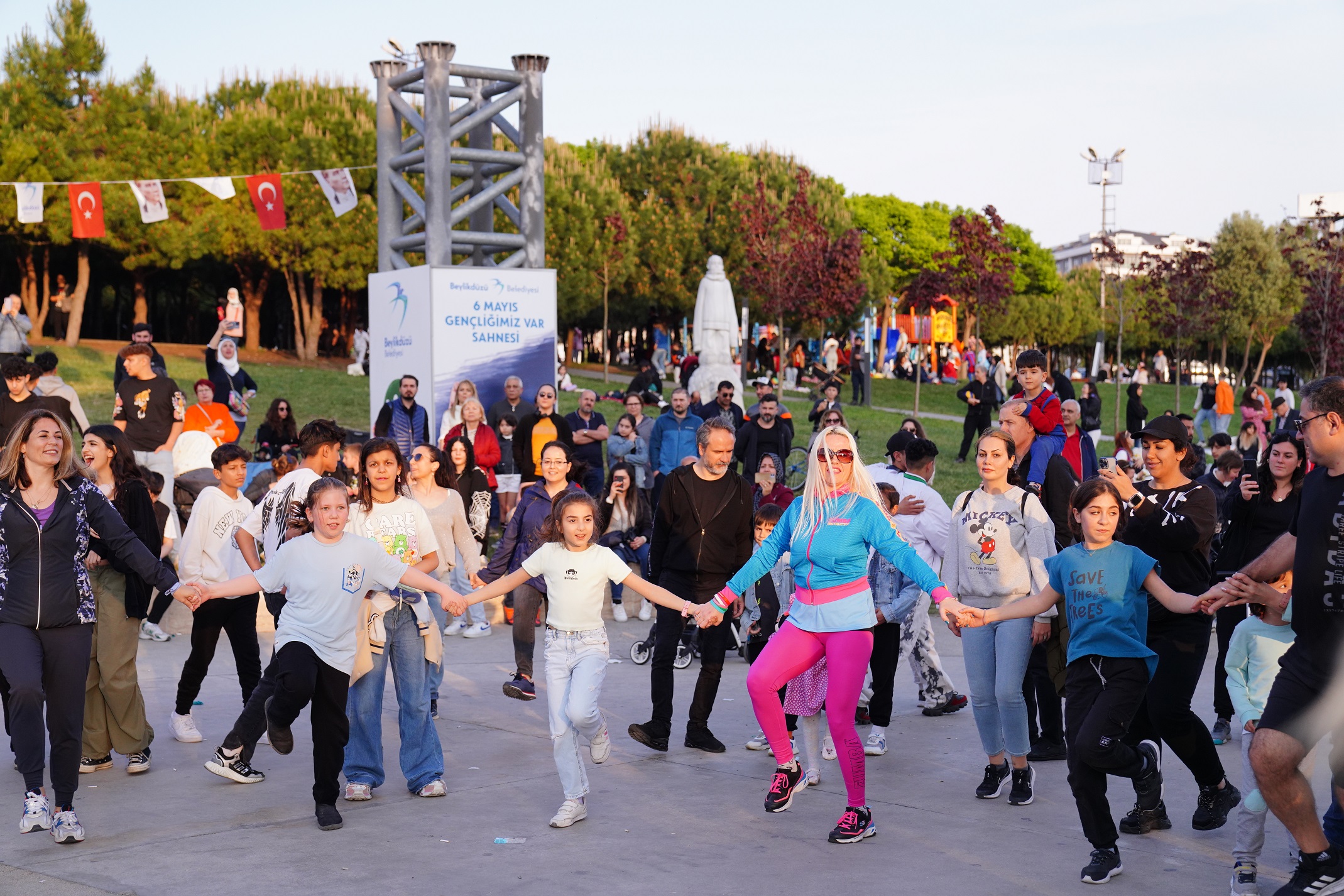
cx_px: 672
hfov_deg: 42.7
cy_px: 448
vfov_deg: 29.2
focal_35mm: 46
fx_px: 1717
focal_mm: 46
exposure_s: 1/3200
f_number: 3.2
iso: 1000
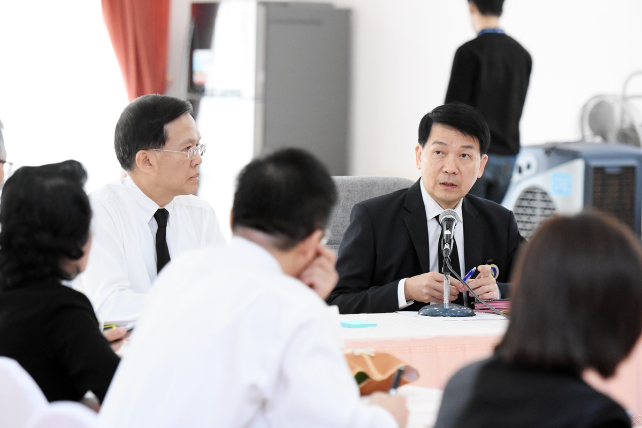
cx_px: 321
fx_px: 3343
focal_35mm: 188
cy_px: 214
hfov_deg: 11.0
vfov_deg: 7.3
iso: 3200
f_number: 3.5
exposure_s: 1/160
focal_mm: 125
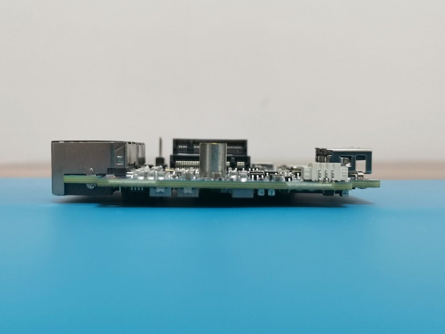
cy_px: 167
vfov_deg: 36.8
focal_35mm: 39
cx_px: 222
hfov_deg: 47.9
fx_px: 501
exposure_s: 1/100
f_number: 1.8
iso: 160
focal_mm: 4.75
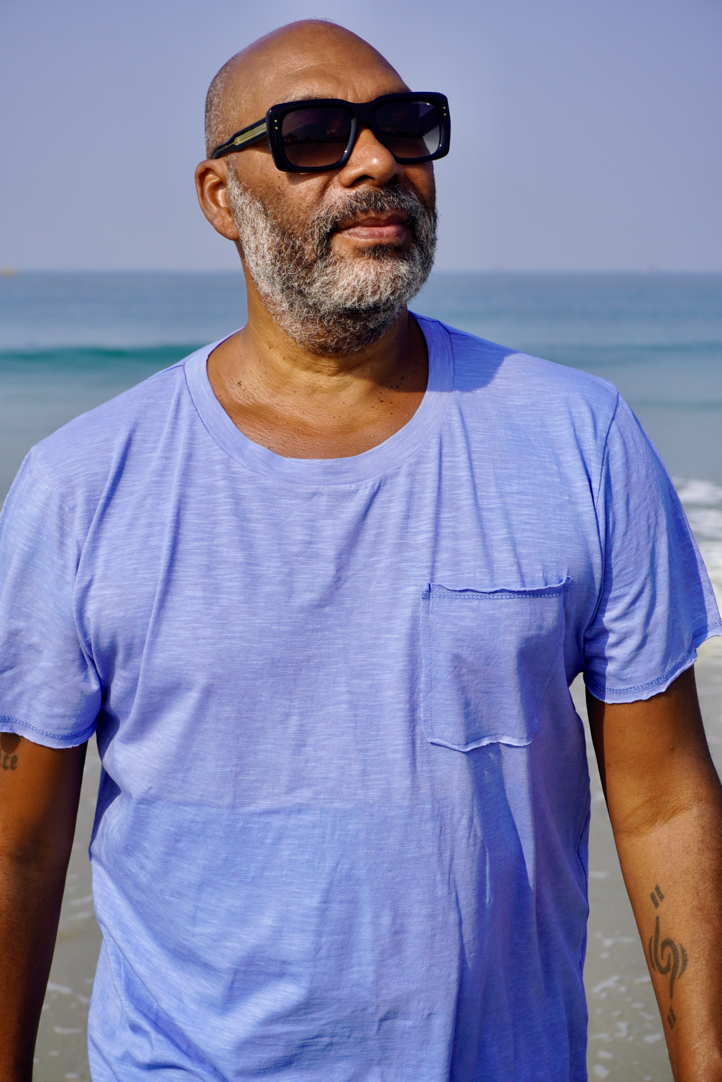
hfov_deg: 19.3
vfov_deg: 28.6
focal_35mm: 70
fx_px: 2121
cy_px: 541
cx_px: 361
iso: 100
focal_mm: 47
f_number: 5.6
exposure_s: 1/640
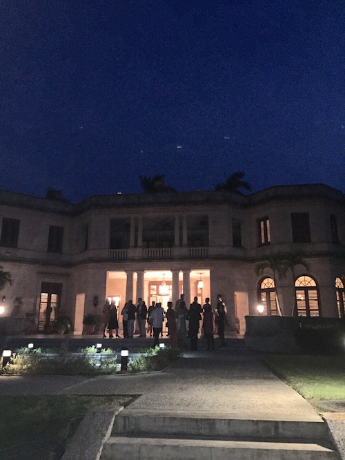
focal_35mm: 29
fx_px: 385
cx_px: 172
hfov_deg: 48.2
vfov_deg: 61.7
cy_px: 230
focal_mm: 4.15
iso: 320
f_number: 2.2
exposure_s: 1/16
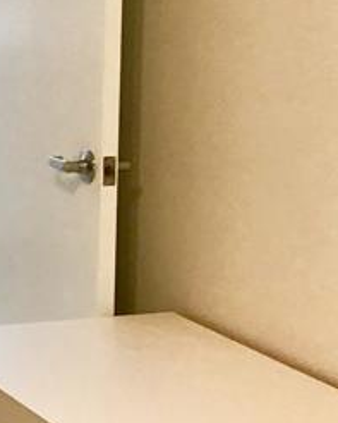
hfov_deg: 11.8
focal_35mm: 126
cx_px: -129
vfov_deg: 15.2
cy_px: 72
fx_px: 1575
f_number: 2.4
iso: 50
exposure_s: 1/30
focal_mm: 3.3
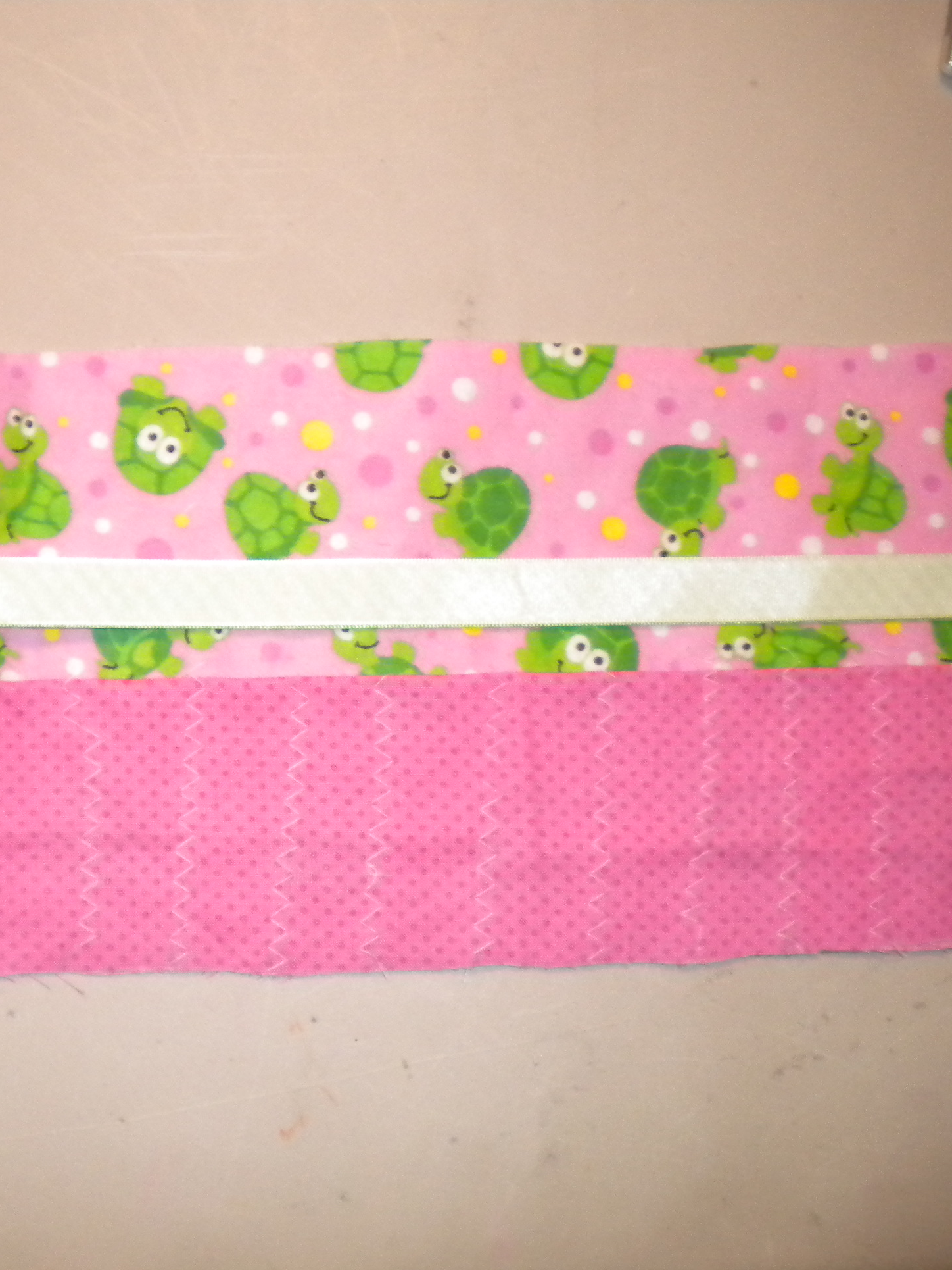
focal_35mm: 47
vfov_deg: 40.4
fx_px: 1723
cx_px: 234
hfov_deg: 30.4
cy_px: 632
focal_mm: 6.3
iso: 400
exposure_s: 1/30
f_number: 3.1
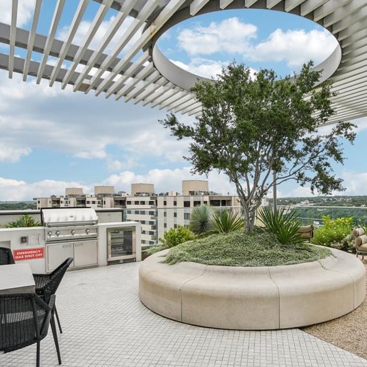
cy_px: 196
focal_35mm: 22
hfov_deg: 67.3
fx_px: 264
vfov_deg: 69.5
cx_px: 251
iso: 400
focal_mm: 10
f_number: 8
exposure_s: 1/800
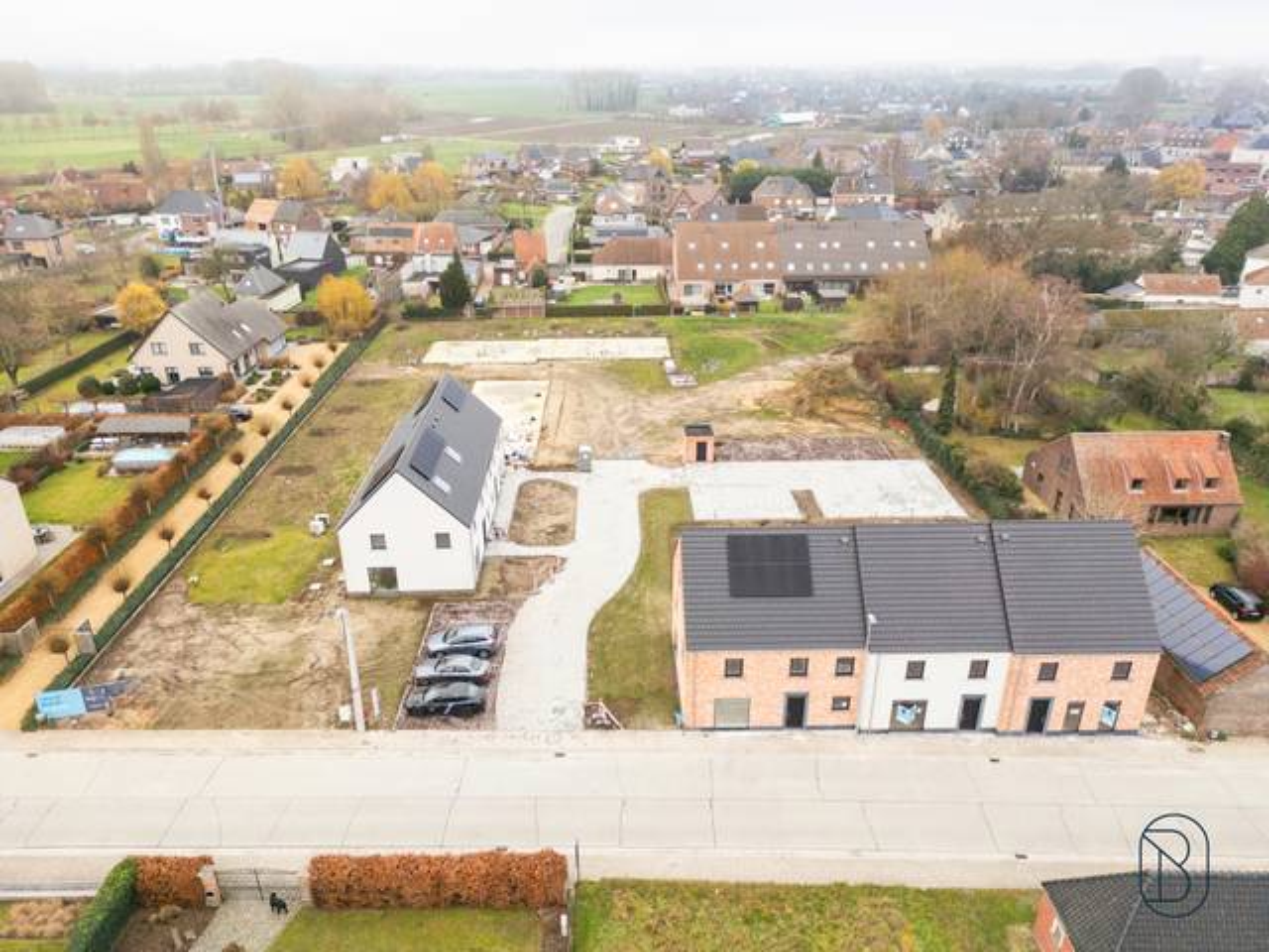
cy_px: 476
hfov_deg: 71.6
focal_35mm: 24
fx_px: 880
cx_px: 634
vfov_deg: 56.8
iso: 130
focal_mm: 6.72
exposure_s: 1/350
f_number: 1.7
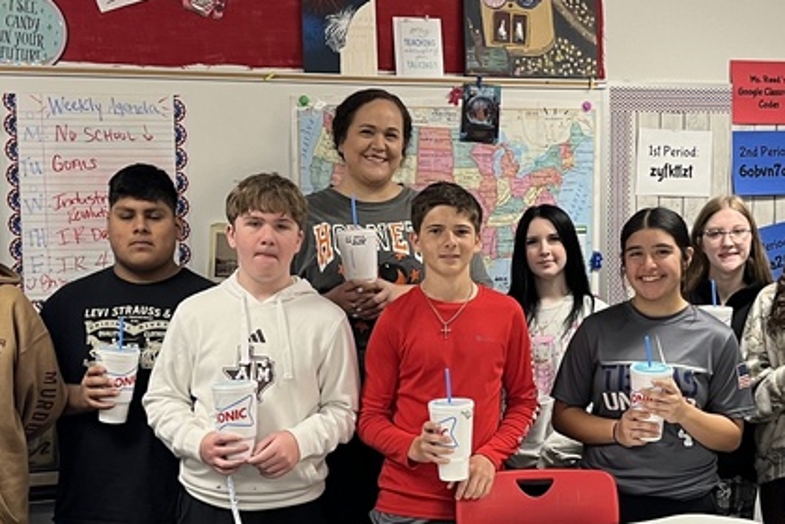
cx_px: 490
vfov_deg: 20.5
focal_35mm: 66
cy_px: 359
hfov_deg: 30.4
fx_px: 1439
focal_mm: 5.1
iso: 125
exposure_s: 1/60
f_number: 1.6
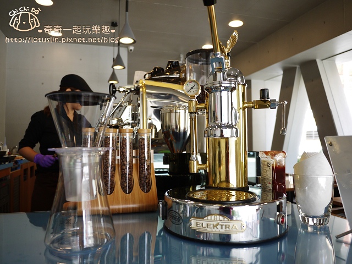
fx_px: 285
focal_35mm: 28
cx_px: 176
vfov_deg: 49.7
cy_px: 132
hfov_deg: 63.4
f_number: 2.5
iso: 125
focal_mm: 14
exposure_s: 1/60
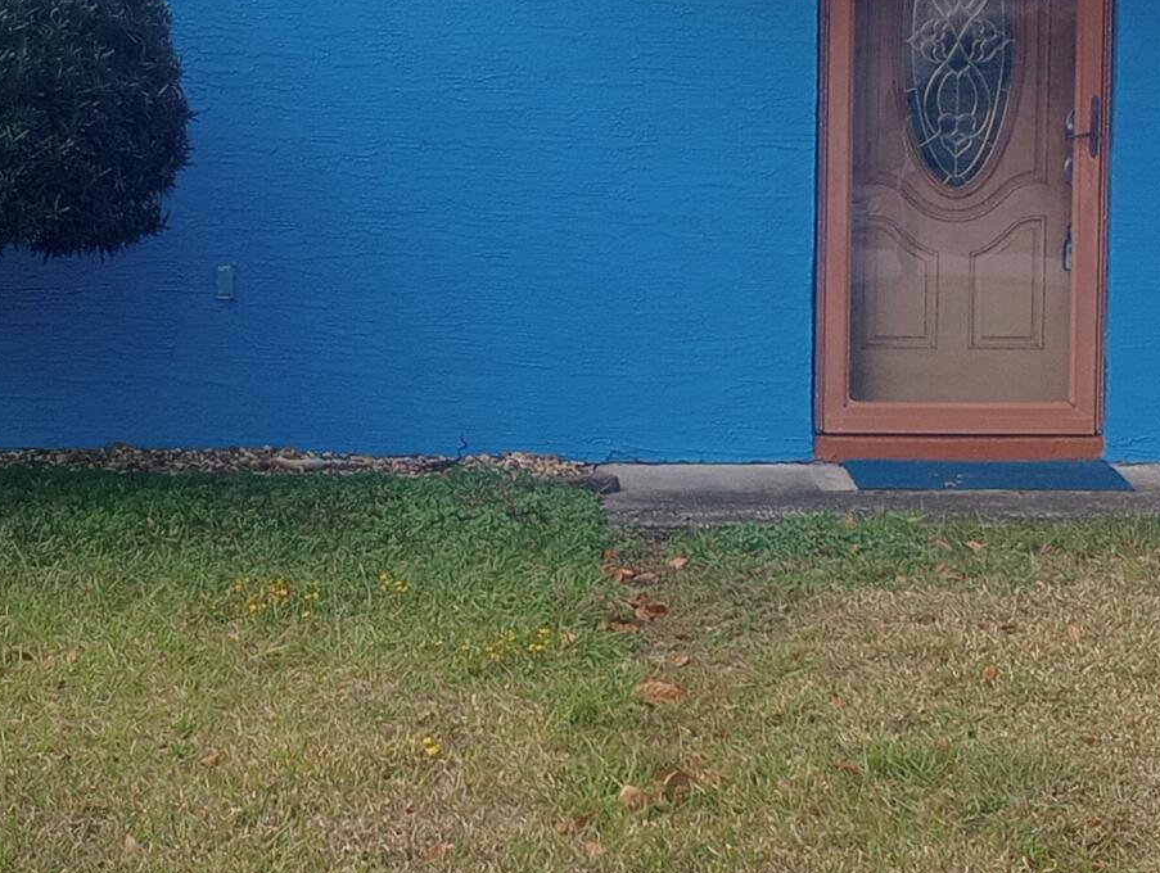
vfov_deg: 15.9
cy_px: 325
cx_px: 511
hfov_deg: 21.0
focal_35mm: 93
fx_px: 3121
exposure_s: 1/258
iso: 112
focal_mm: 4.27
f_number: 1.8
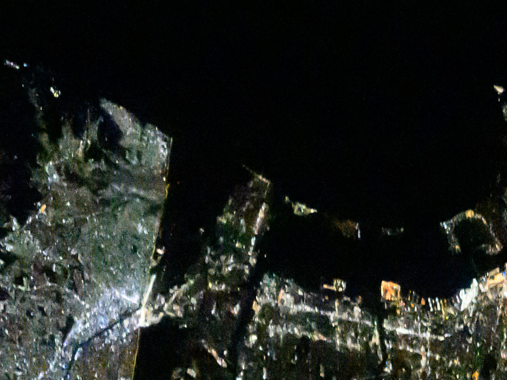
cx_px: 382
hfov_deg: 2.3
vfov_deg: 1.7
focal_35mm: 874
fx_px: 12801
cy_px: 398
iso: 25600
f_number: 2
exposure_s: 1/250
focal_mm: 200
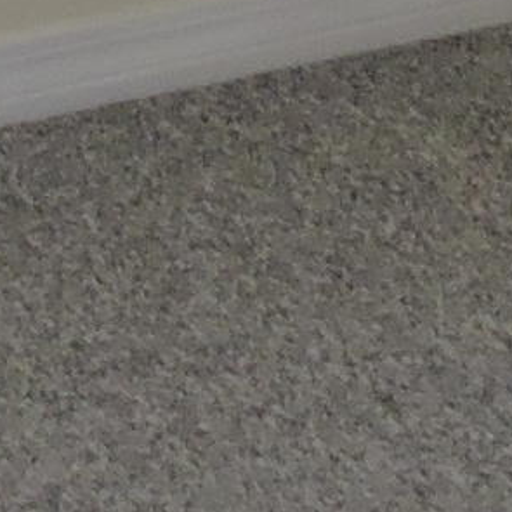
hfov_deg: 8.0
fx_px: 3615
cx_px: -139
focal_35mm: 216
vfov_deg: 6.8
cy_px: -1336
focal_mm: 4.3
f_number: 3.3
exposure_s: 1/30
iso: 200
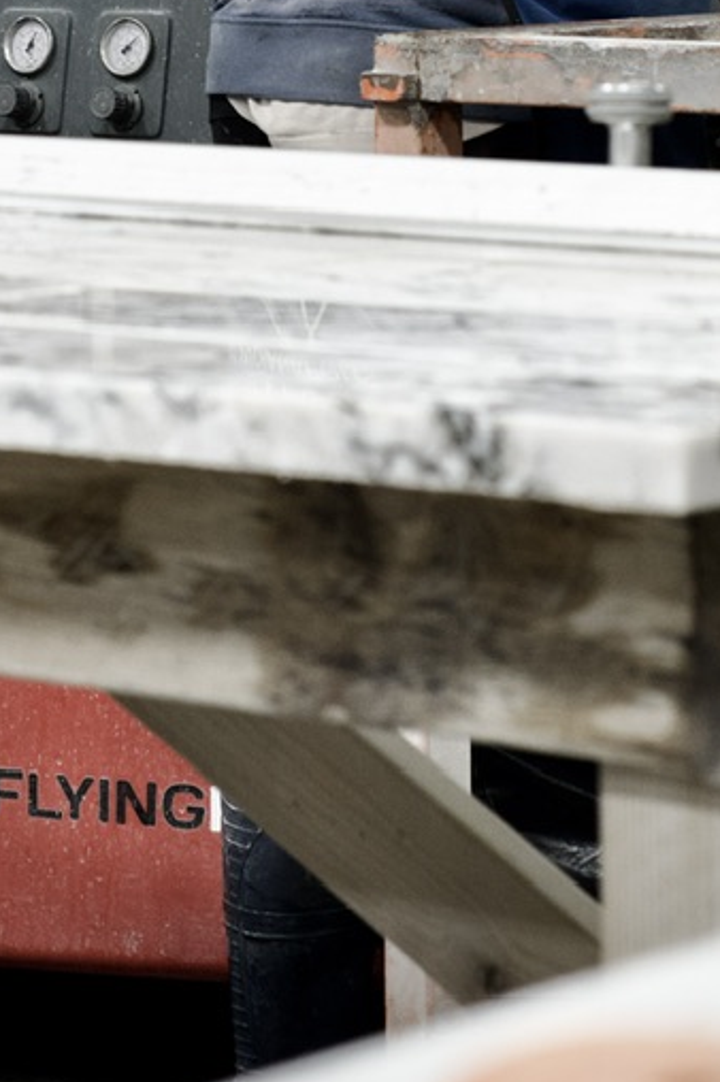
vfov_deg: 10.8
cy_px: 2
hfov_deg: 7.3
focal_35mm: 189
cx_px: 376
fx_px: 5677
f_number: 4
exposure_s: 1/160
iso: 800
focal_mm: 50
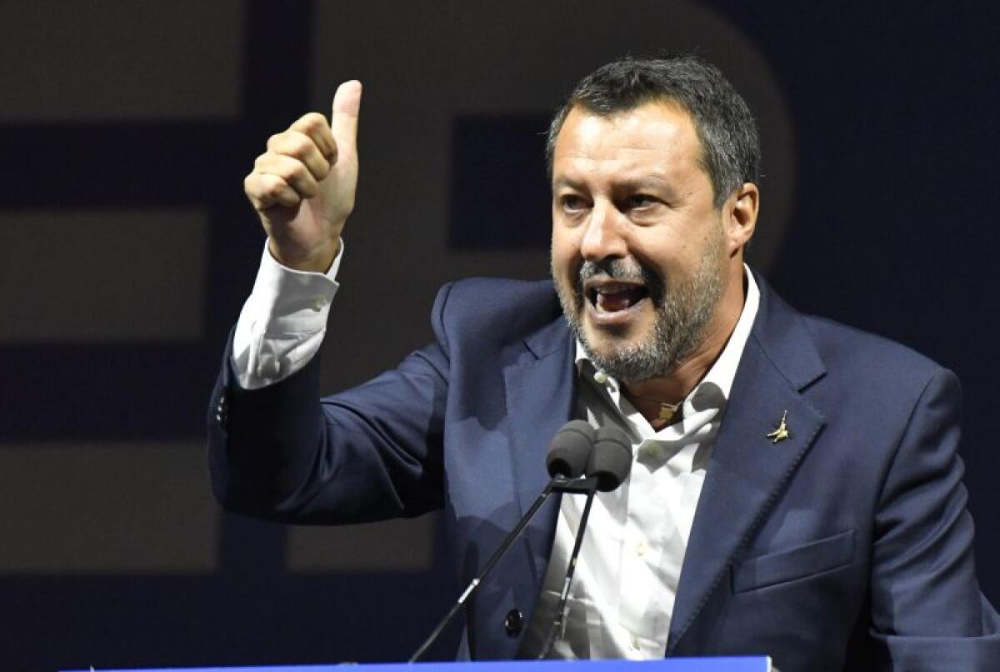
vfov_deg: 5.8
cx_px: 500
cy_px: 336
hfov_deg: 8.6
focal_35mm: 240
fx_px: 6682
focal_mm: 200
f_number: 5.6
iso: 3200
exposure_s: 1/400
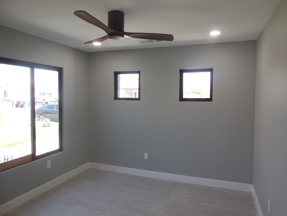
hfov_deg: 69.4
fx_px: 207
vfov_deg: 54.9
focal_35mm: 25
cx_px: 144
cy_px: 108
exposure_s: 1/50
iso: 125
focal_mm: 4.5
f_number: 3.1
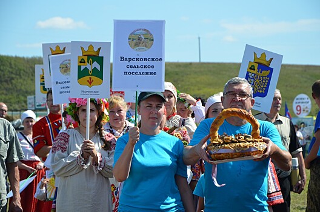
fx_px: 1397
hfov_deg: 13.1
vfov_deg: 8.7
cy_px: 106
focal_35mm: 158
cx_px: 160
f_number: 8
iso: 100
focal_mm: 105
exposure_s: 1/250
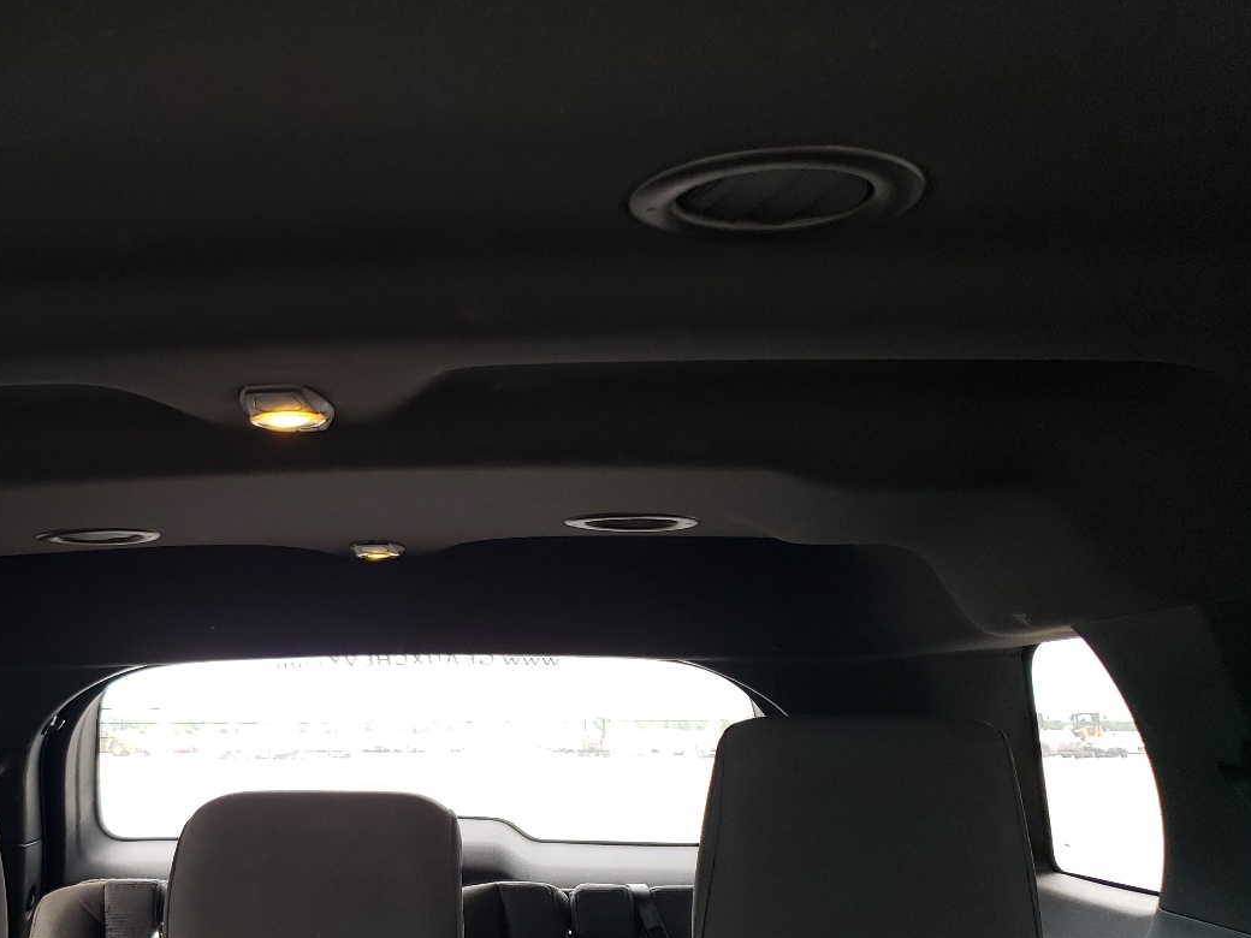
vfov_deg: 35.1
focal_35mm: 40
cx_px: 320
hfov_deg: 45.3
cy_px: 719
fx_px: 1446
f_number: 1.5
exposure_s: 1/60.2
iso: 87
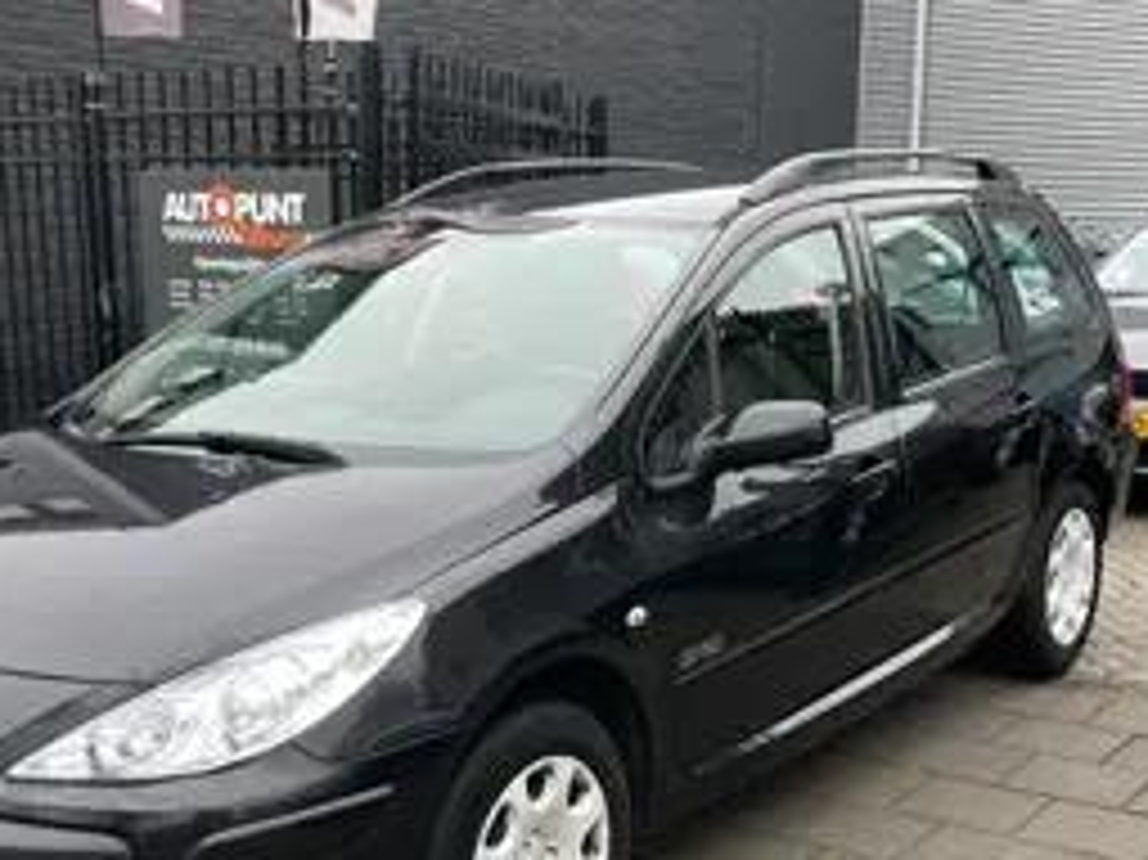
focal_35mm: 49
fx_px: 1624
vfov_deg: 29.4
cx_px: 486
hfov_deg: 38.8
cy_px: 594
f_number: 1.6
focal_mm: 4.2
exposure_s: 1/121
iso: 100
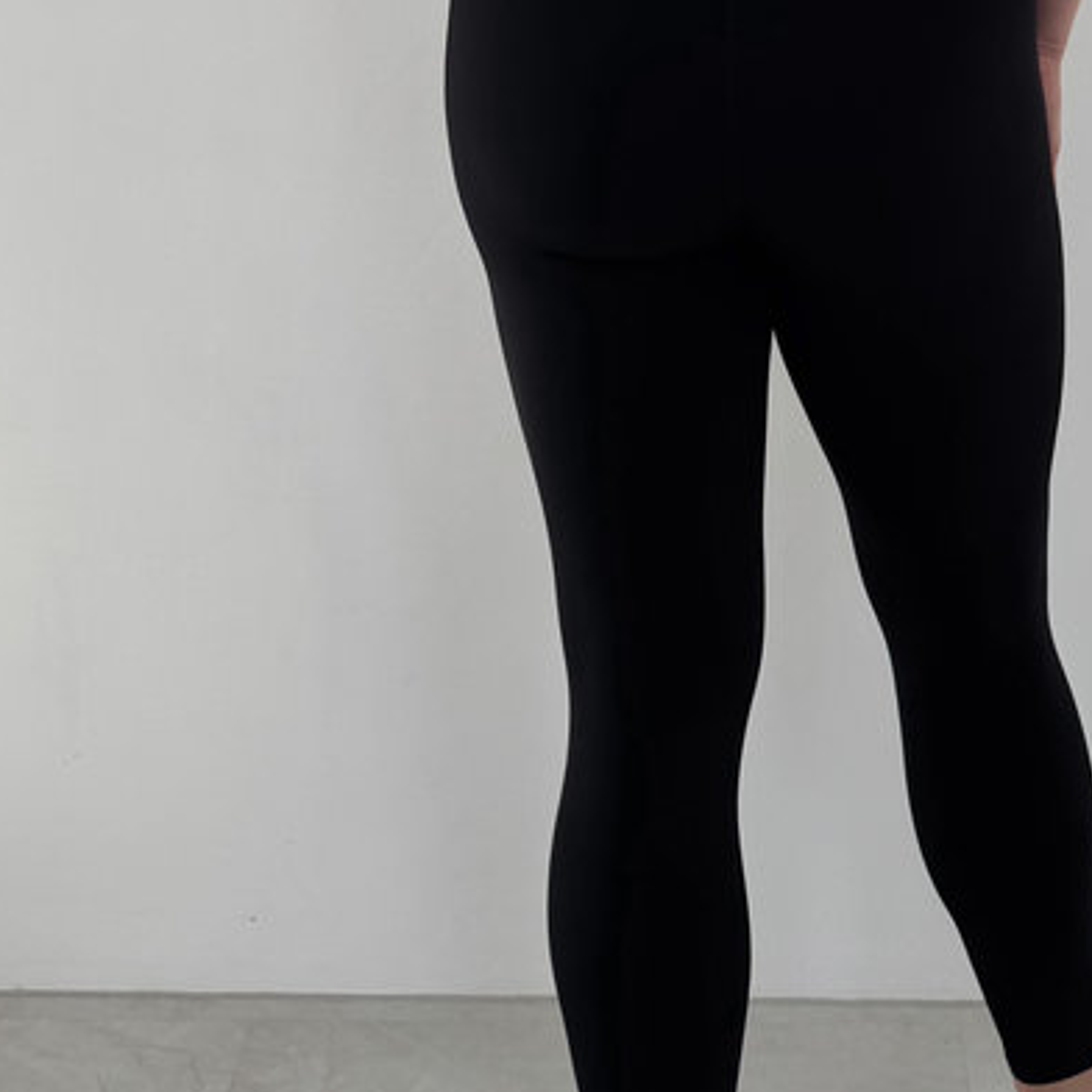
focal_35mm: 65
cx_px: 883
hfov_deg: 26.0
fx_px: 2320
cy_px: -47
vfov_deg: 25.0
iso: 64
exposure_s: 1/220
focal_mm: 6.76
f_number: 1.78
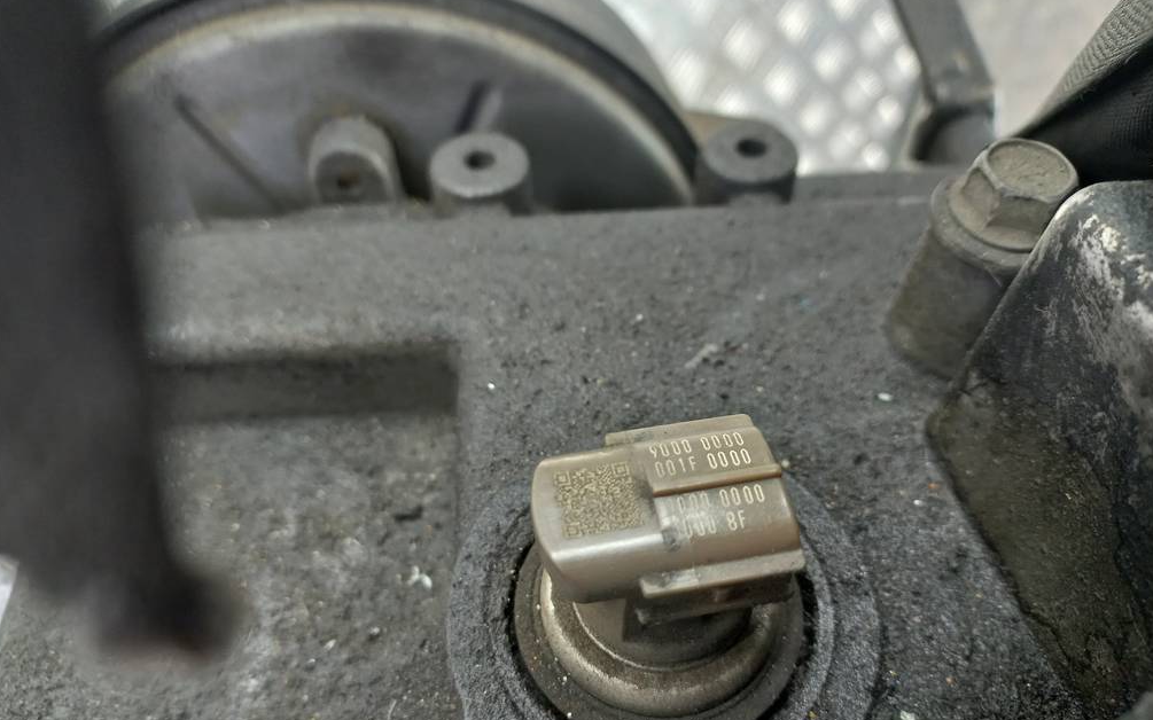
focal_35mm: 27
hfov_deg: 68.4
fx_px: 848
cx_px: 579
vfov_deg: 45.9
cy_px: 415
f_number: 1.8
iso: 200
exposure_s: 1/50
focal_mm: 4.6
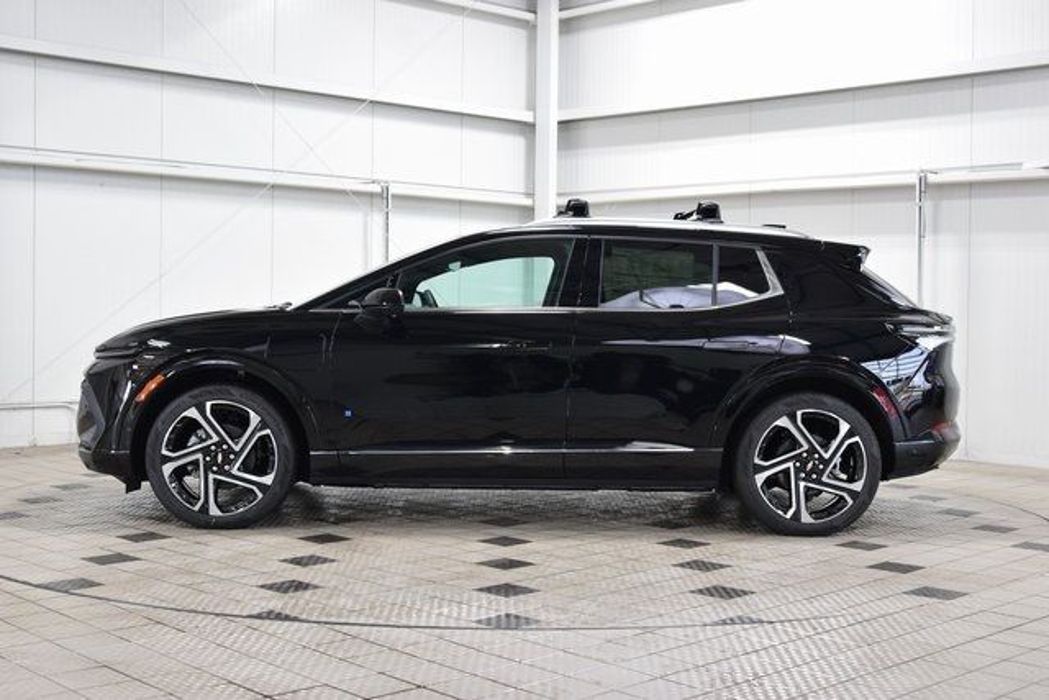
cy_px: 350
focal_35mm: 48
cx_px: 524
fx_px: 1399
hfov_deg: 41.1
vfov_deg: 28.1
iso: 1600
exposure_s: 1/60
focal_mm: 32
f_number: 5
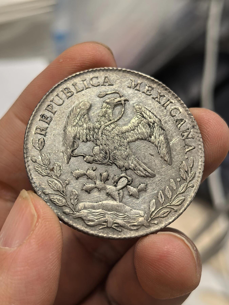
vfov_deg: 35.5
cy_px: 152
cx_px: 114
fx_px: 476
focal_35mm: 54
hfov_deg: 27.0
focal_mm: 6.98
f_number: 2
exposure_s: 1/100
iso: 160
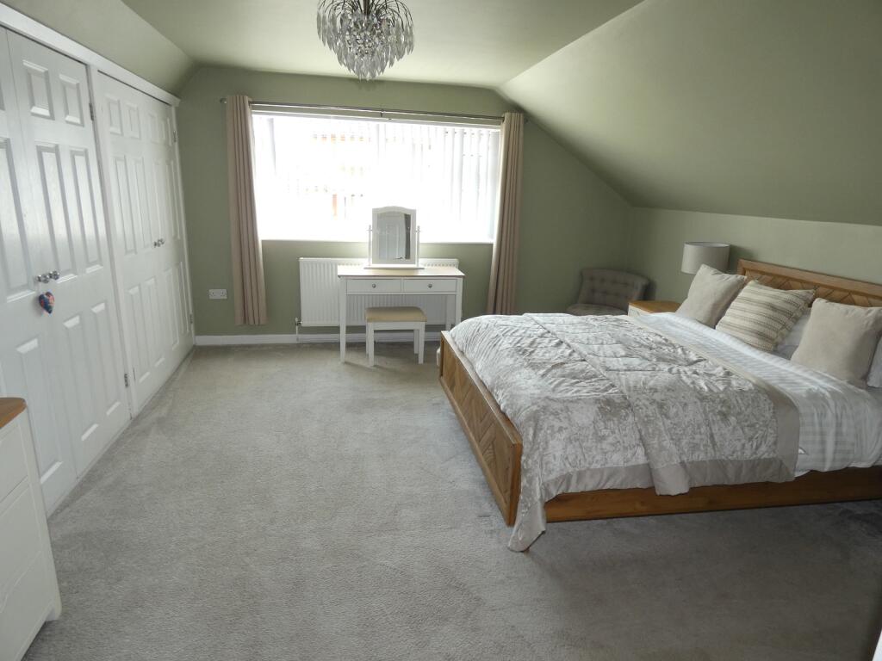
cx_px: 441
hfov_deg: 81.7
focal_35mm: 20
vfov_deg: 66.0
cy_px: 330
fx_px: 510
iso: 125
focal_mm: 3.6
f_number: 2.8
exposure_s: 1/60
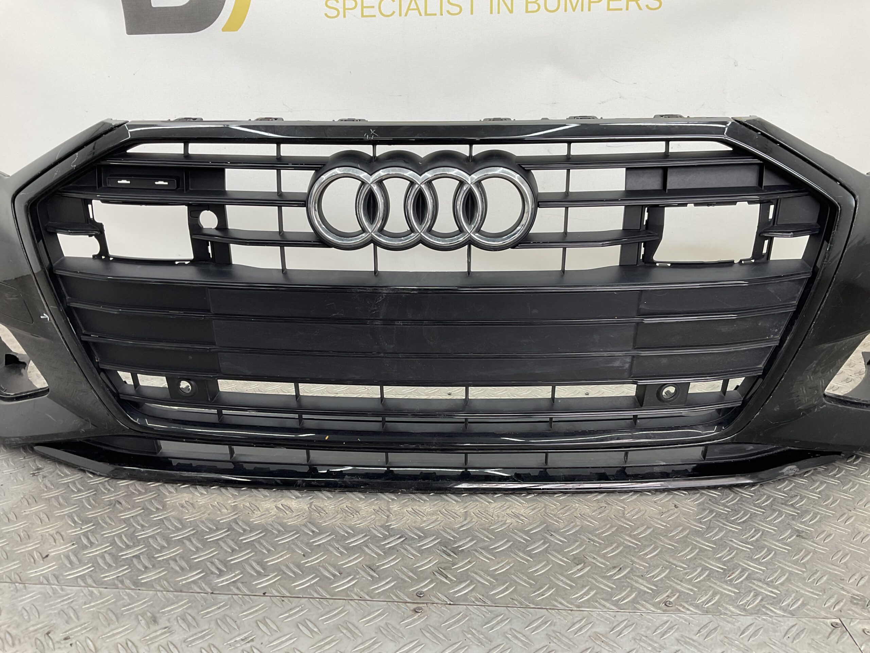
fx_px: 729
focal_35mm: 29
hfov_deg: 61.7
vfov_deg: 48.2
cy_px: 326
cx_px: 435
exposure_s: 1/100
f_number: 1.8
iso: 25
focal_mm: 3
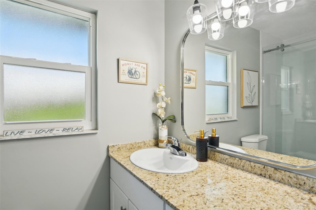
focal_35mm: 19
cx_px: 158
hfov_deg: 87.0
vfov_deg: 64.4
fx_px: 167
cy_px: 105
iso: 400
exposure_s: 1/125
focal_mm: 19
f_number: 8
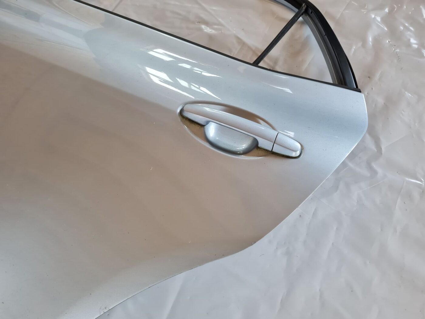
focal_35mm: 26
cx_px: 212
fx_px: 319
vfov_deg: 53.1
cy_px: 160
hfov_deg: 67.3
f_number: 1.8
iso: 200
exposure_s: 1/100
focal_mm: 5.4
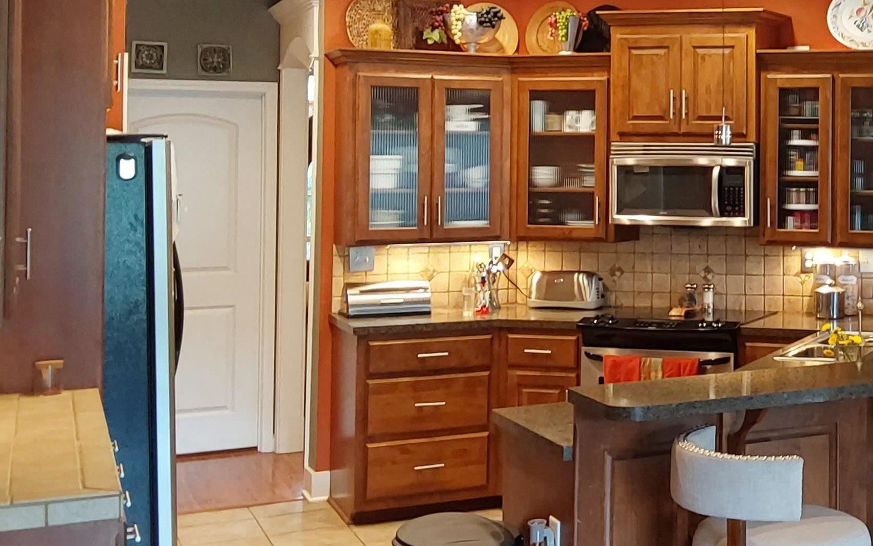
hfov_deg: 32.8
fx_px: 1380
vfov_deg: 22.2
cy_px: 137
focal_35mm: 58
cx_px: 828
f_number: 1.9
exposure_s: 1/30
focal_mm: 2.91
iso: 250
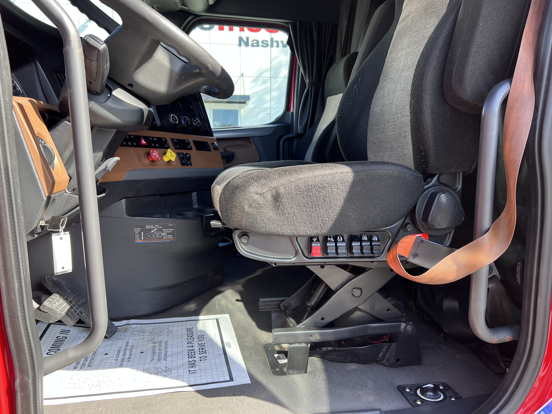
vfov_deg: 53.1
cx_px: 276
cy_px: 207
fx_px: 415
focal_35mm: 26
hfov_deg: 67.3
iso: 50
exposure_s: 1/280
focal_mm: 5.7
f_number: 1.5
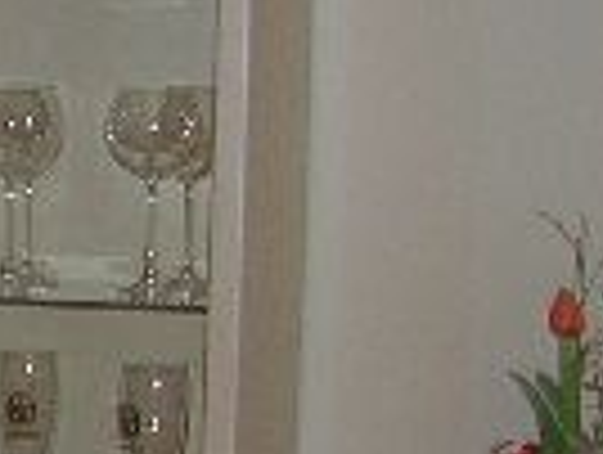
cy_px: 483
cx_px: -580
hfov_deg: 9.7
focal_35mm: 191
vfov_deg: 7.8
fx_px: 3333
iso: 53
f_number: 2.8
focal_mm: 5.8
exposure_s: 1/60.1
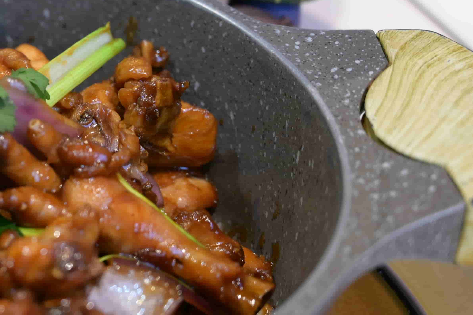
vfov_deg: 11.5
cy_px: 80
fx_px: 1563
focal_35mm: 119
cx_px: -53
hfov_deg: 16.7
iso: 800
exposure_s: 1/40
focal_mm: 47
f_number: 4
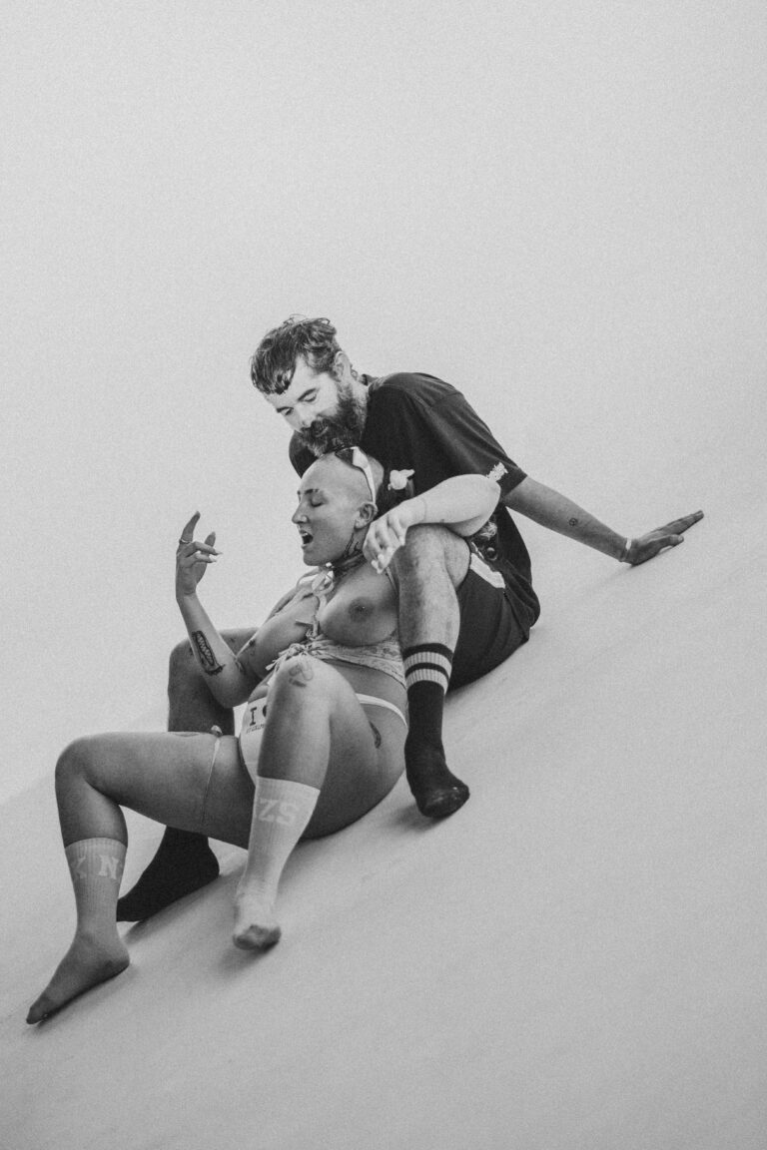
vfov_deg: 24.2
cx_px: 384
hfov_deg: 16.3
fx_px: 2684
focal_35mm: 84
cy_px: 575
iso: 2000
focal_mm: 56
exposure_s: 1/125
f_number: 1.2
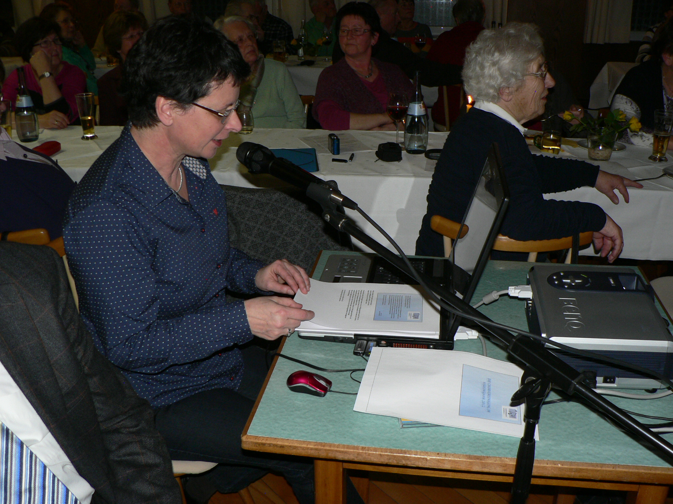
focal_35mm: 36
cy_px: 252
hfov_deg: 51.4
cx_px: 336
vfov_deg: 39.7
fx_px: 700
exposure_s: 1/60
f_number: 2.8
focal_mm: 6
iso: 100
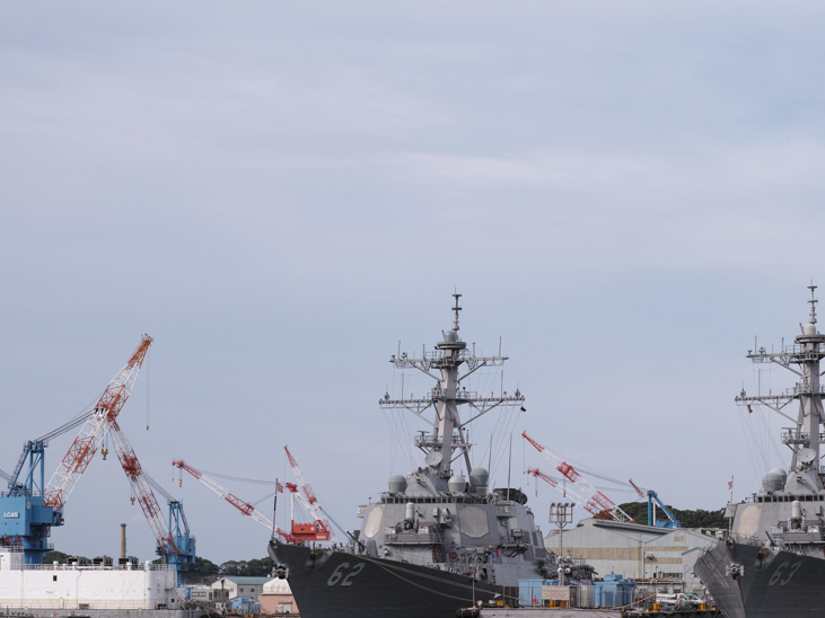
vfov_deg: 14.6
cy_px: 378
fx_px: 2407
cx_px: 418
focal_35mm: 101
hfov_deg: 19.5
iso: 100
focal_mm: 50
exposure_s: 1/640
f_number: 5.6
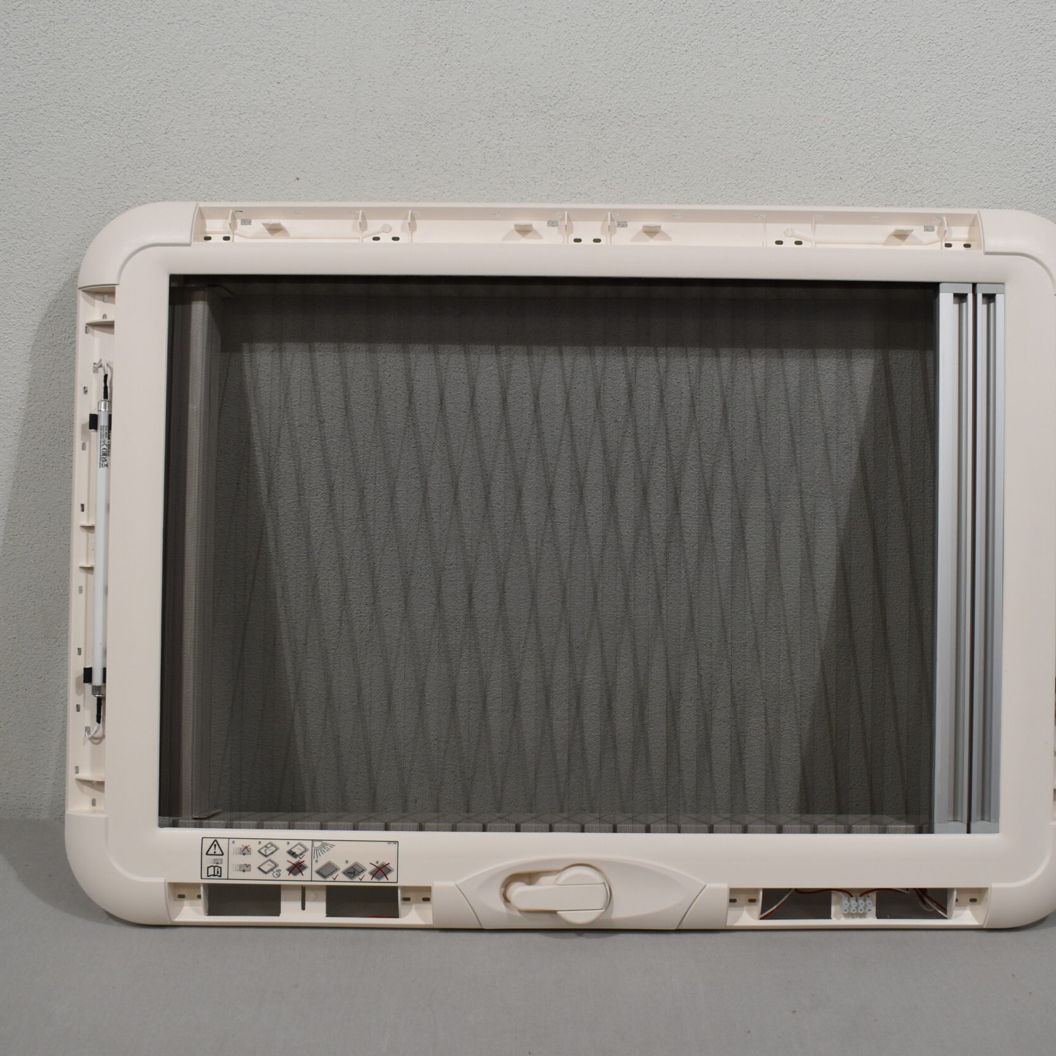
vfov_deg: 41.3
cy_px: 523
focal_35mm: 41
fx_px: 1403
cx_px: 574
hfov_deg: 41.2
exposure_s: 1/125
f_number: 5.6
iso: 320
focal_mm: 21
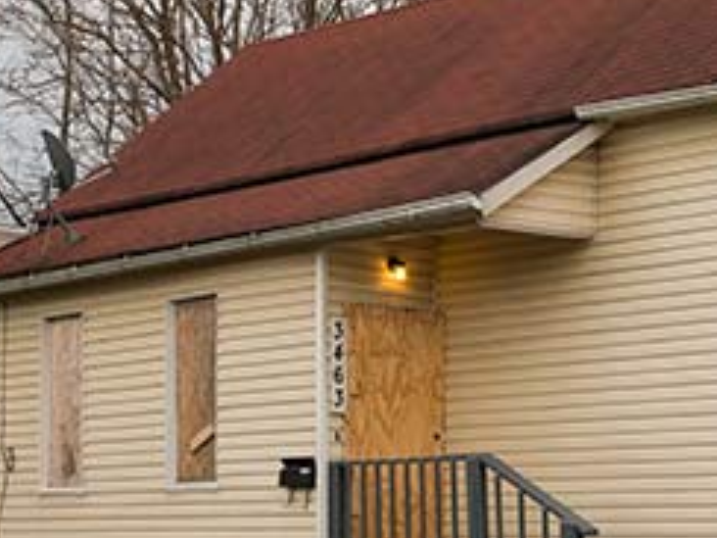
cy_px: 307
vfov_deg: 18.4
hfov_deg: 24.2
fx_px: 1657
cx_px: 529
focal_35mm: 80
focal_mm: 35
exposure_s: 1/1500
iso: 500
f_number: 5.6
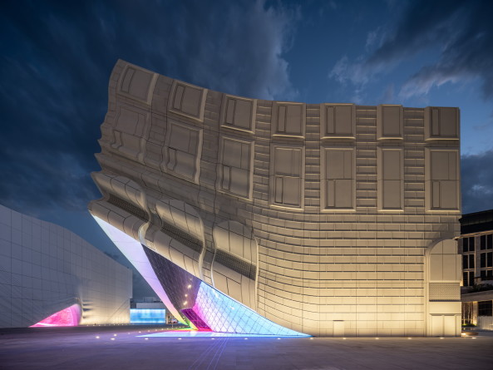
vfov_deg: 68.7
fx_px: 271
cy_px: 185
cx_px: 246
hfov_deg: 84.7
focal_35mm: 19
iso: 200
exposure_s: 2.5
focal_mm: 24
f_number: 8
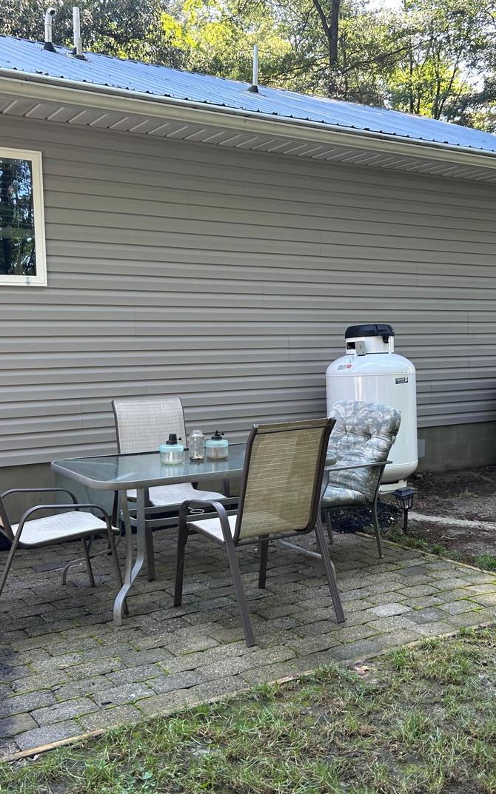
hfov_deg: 34.4
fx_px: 801
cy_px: 396
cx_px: 272
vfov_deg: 52.8
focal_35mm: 37
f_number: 1.5
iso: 32
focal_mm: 5.7
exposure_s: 1/144
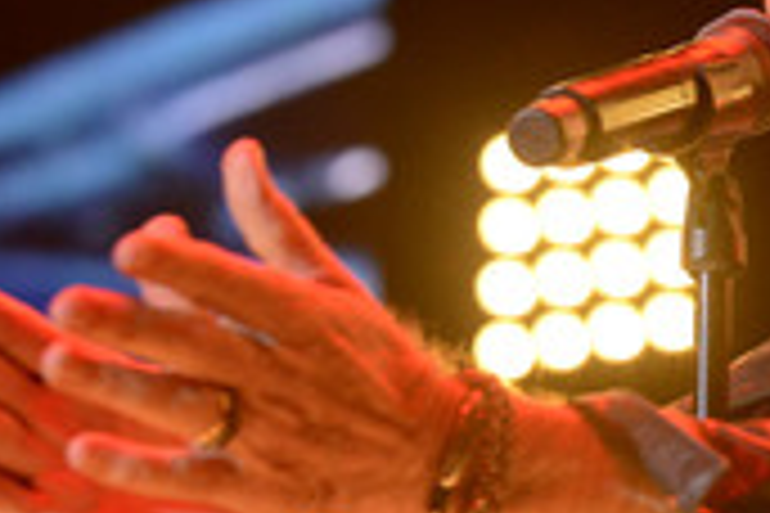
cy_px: 234
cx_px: 610
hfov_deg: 7.1
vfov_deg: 4.7
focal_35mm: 290
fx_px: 6202
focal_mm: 110
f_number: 5
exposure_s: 1/320
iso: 2500
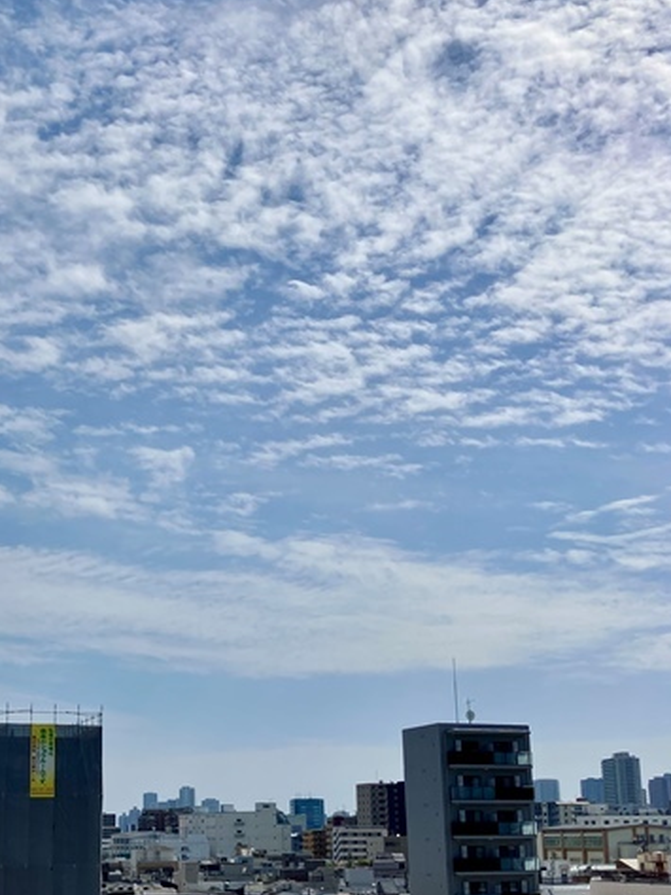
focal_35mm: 45
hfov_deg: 31.6
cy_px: 621
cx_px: 161
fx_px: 1163
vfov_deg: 41.3
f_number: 1.8
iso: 32
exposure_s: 1/8130
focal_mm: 3.99
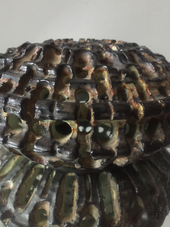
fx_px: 190
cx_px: 85
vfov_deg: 61.7
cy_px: 114
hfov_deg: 48.2
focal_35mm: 29
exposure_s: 1/17
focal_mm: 4.15
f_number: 2.2
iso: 500
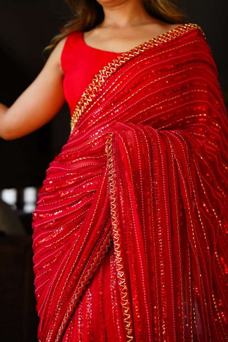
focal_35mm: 35
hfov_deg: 37.9
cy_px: 171
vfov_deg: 54.4
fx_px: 332
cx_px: 114
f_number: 2.2
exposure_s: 1/200
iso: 400
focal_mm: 35
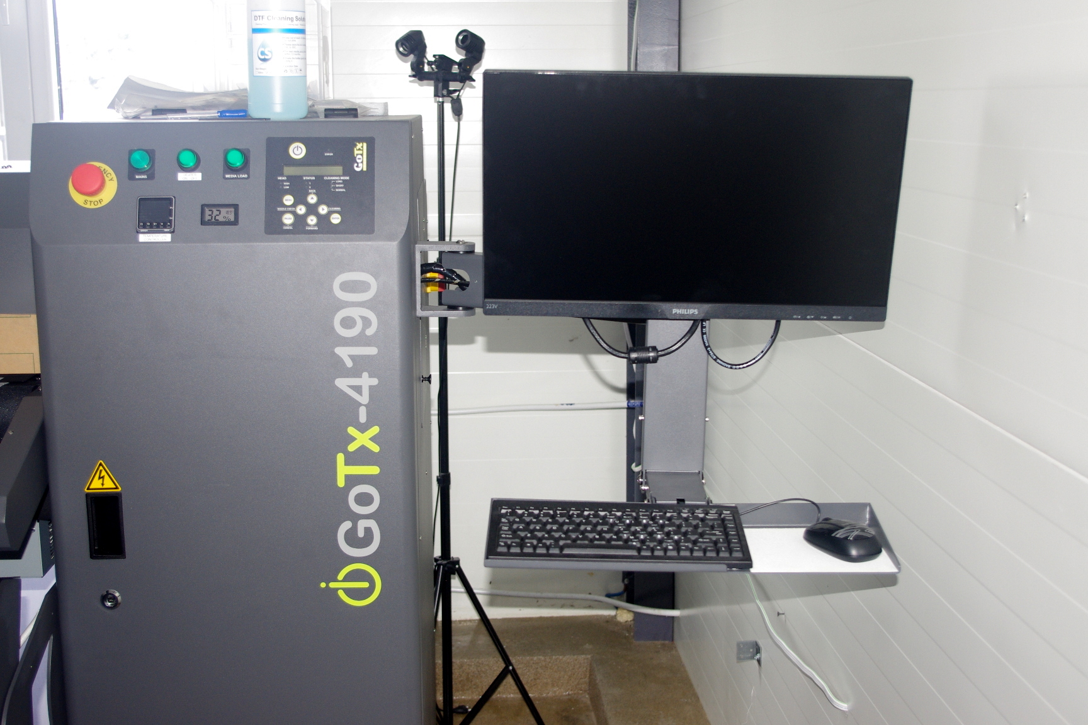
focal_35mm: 46
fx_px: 1390
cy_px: 362
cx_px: 544
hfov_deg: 42.7
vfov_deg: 29.2
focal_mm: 30.63
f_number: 4
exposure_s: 1/25
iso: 400
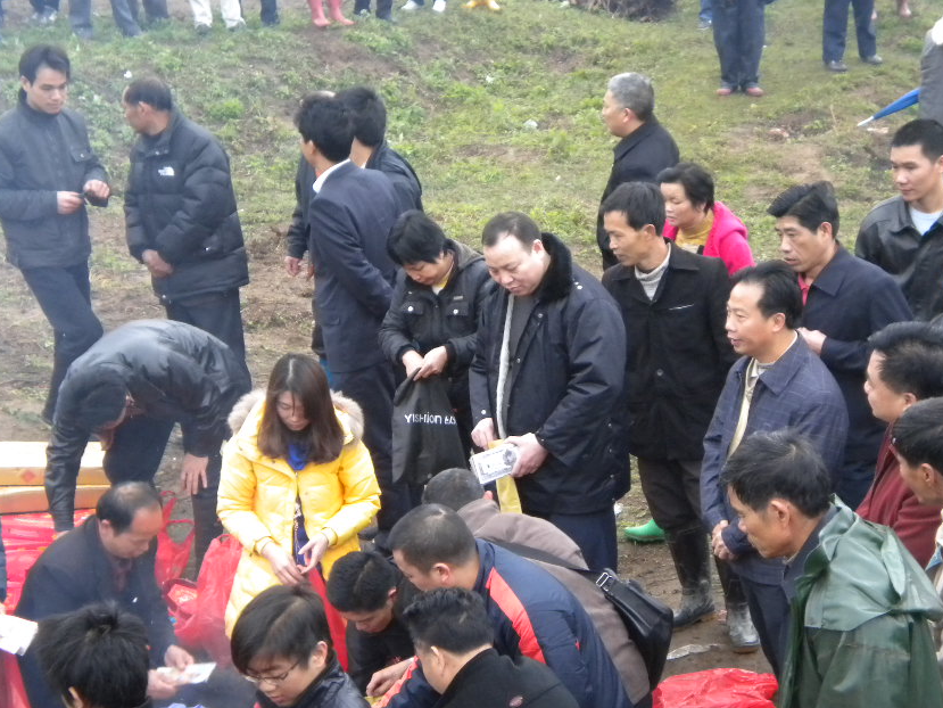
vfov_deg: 17.6
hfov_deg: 23.3
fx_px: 2289
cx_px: 530
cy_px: 427
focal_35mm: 84
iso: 400
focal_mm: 12.3
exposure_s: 1/130
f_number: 4.6
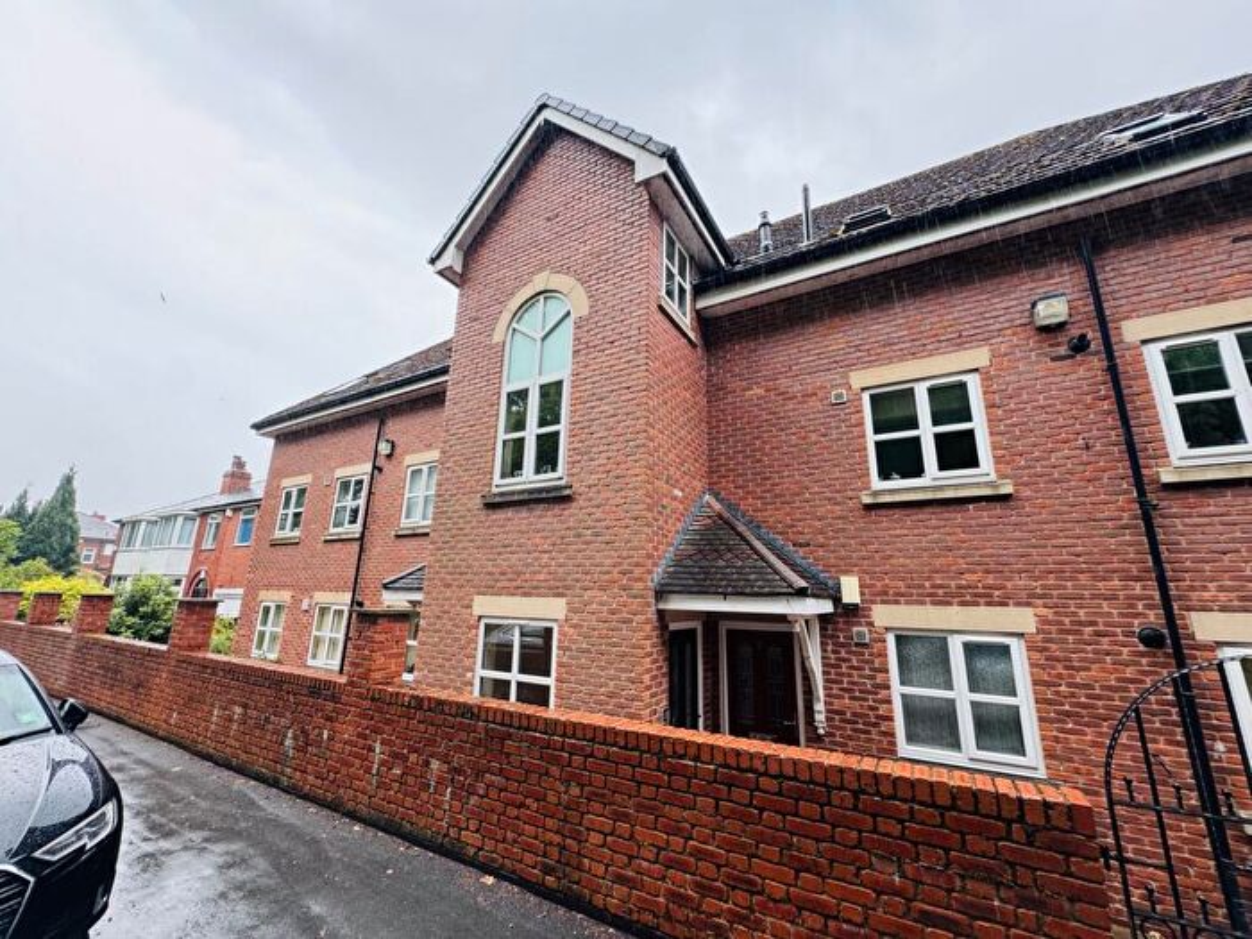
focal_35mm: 14
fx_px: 506
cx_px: 626
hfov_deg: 102.1
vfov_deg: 85.7
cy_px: 470
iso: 50
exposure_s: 1/99
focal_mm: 2.22
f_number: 2.2
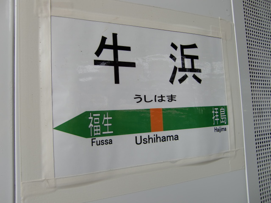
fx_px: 219
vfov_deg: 49.7
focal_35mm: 28
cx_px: 136
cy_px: 102
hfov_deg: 63.4
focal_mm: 4.9
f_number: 2.6
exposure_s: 1/100
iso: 64
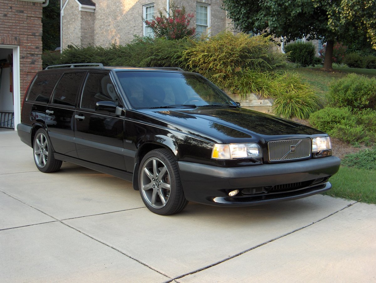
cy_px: 142
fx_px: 479
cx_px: 188
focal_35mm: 44
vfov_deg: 33.0
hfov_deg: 42.9
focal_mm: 9
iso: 100
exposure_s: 1/170
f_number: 2.9
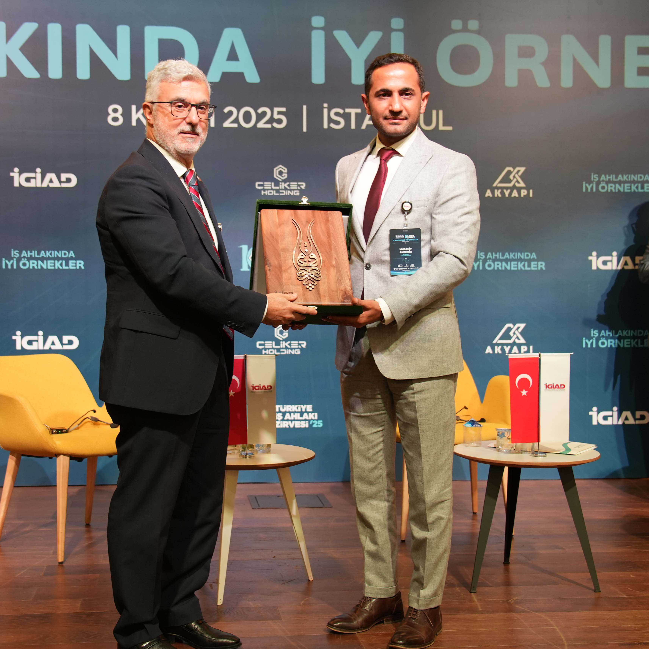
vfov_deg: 36.1
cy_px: 318
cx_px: 264
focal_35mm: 47
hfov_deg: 35.9
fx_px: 997
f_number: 3.2
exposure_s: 1/100
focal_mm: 27
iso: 640
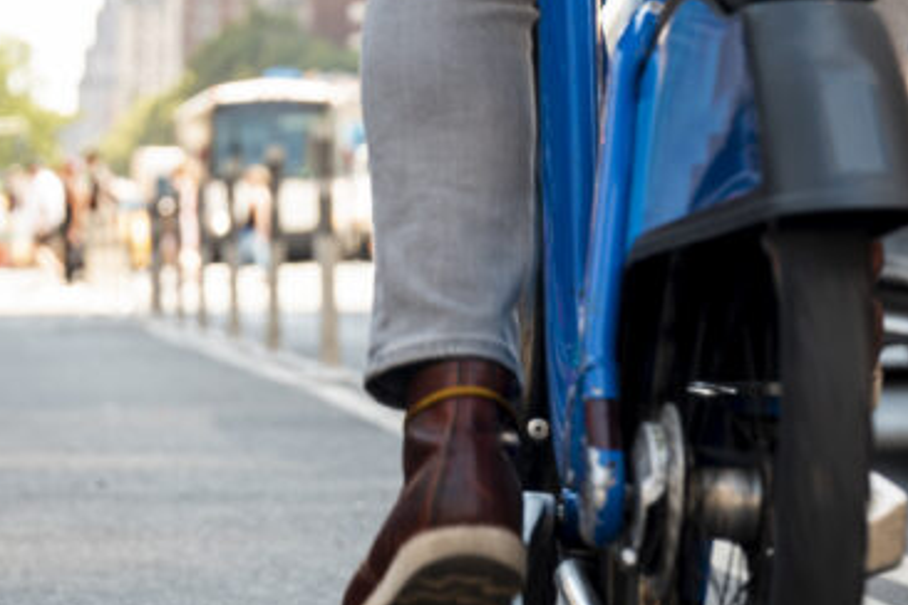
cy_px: 575
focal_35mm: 196
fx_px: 4943
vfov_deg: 7.0
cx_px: 179
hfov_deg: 10.5
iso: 80
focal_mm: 70
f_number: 4
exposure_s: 1/125
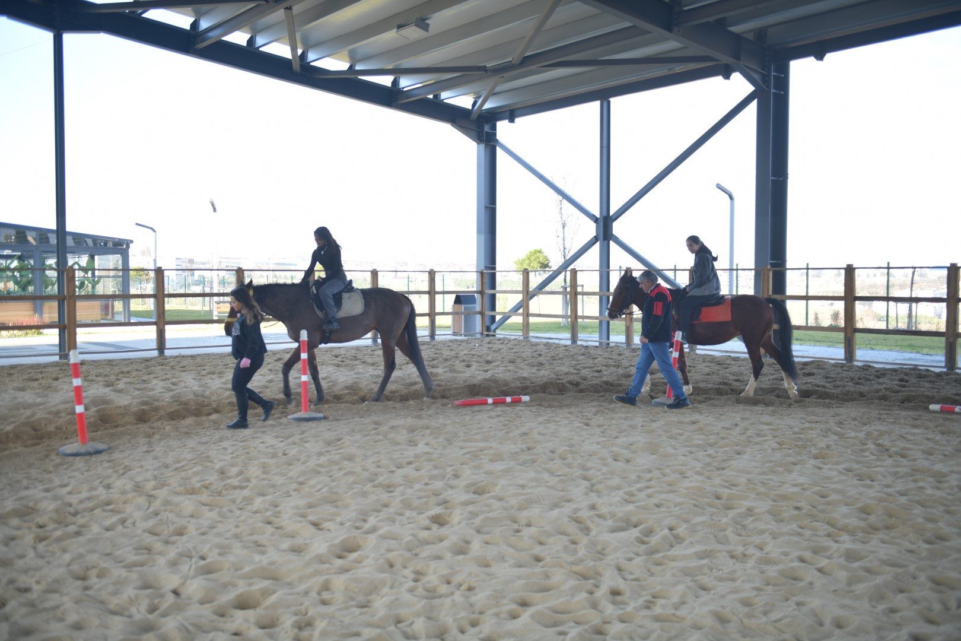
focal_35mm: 34
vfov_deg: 38.9
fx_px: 908
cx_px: 480
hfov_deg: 55.8
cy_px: 320
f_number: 3.2
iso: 64
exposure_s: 1/100
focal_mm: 34
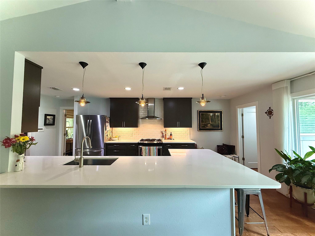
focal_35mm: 14
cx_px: 158
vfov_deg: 85.7
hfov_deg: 102.1
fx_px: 127
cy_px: 118
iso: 400
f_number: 2.2
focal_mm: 2.22
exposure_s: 1/120
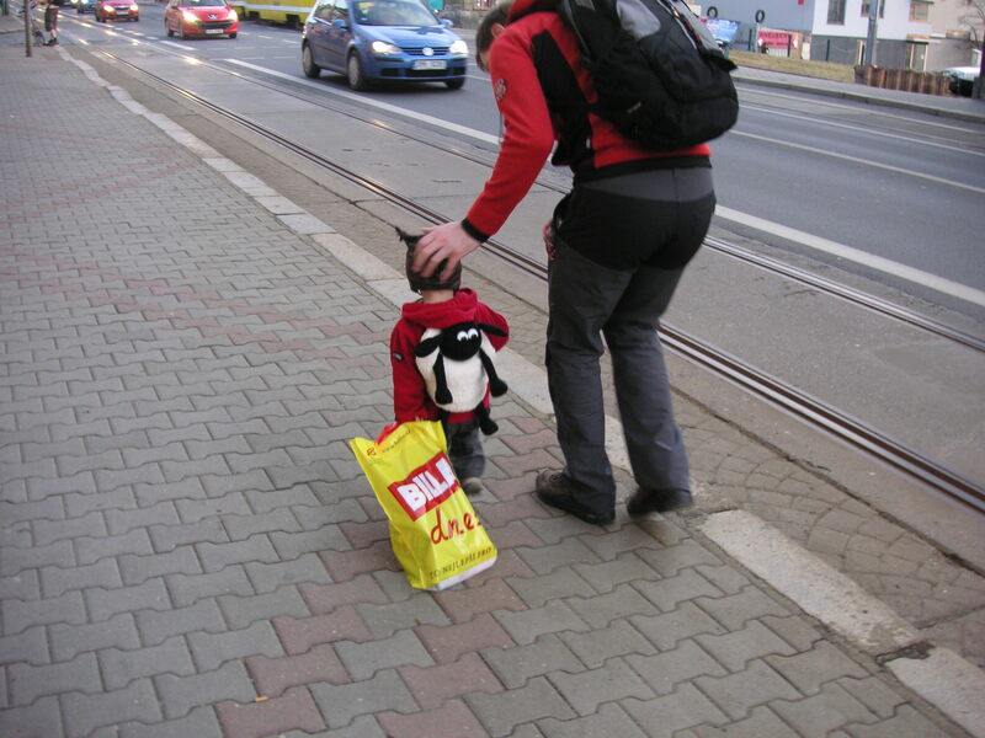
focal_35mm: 37
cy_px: 369
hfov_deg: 50.1
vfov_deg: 38.7
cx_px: 492
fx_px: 1053
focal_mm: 6.1
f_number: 2.8
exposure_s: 1/45
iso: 50
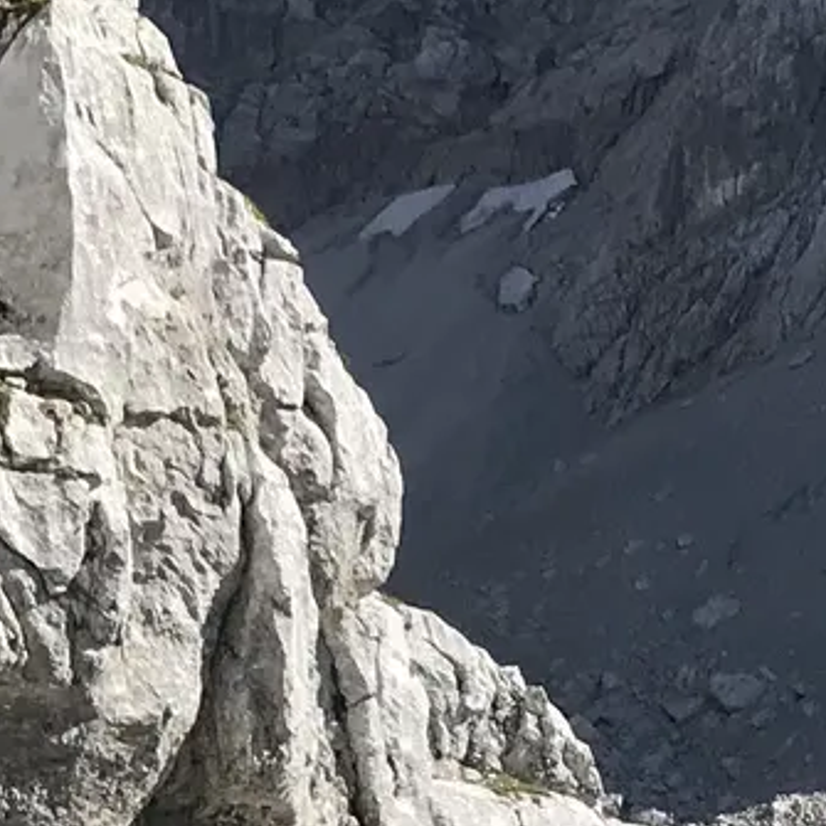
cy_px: 1023
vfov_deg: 12.0
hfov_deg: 10.8
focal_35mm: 142
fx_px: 3834
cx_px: 1862
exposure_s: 1/1742
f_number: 1.8
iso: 20
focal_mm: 3.99
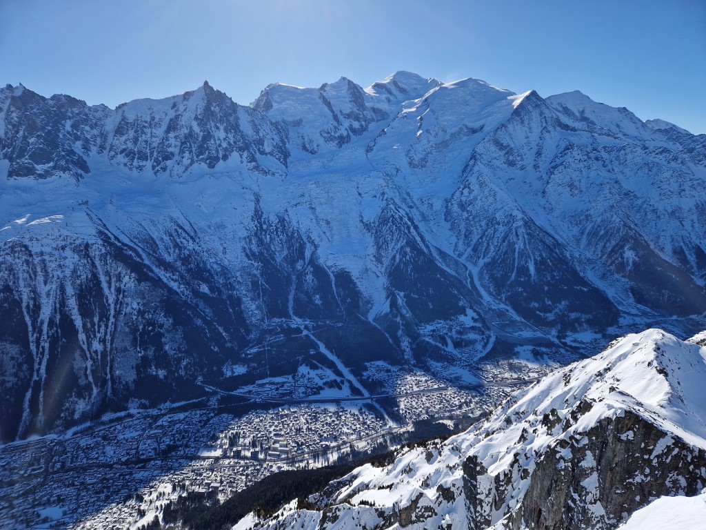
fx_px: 469
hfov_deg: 73.9
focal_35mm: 23
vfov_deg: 58.9
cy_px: 265
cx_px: 353
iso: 50
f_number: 1.8
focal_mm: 5.4
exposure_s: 1/2632
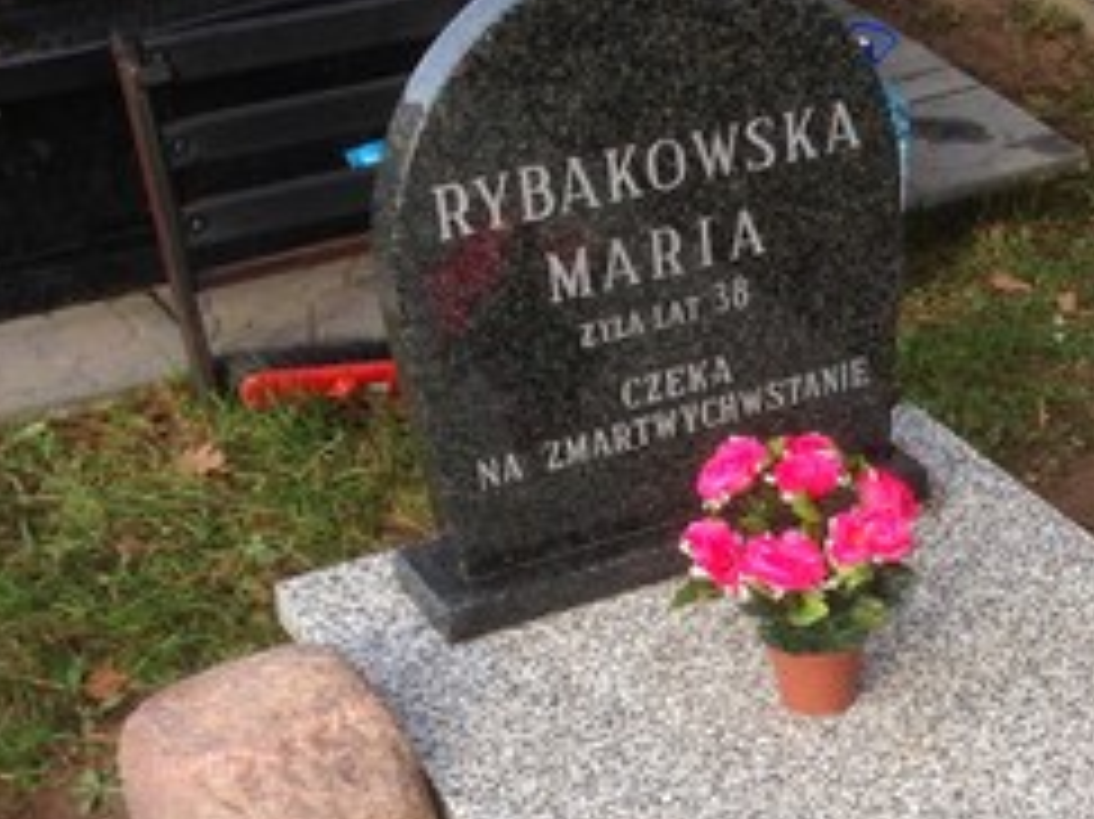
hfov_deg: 21.8
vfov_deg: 16.5
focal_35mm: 87
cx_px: 1044
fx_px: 2748
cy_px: 860
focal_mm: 4.12
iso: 50
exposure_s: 1/376
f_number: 2.4
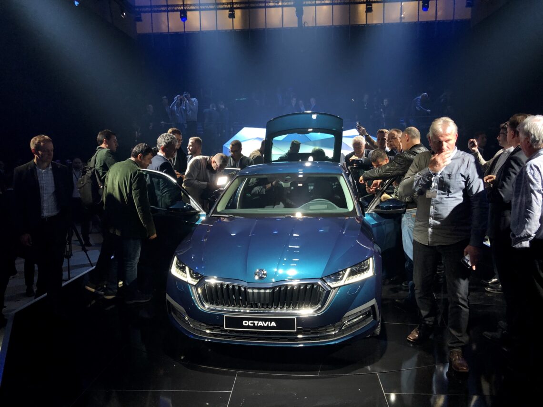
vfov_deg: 49.7
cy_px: 204
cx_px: 272
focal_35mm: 28
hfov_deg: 63.4
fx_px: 439
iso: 40
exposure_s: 1/33
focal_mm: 4
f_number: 1.8
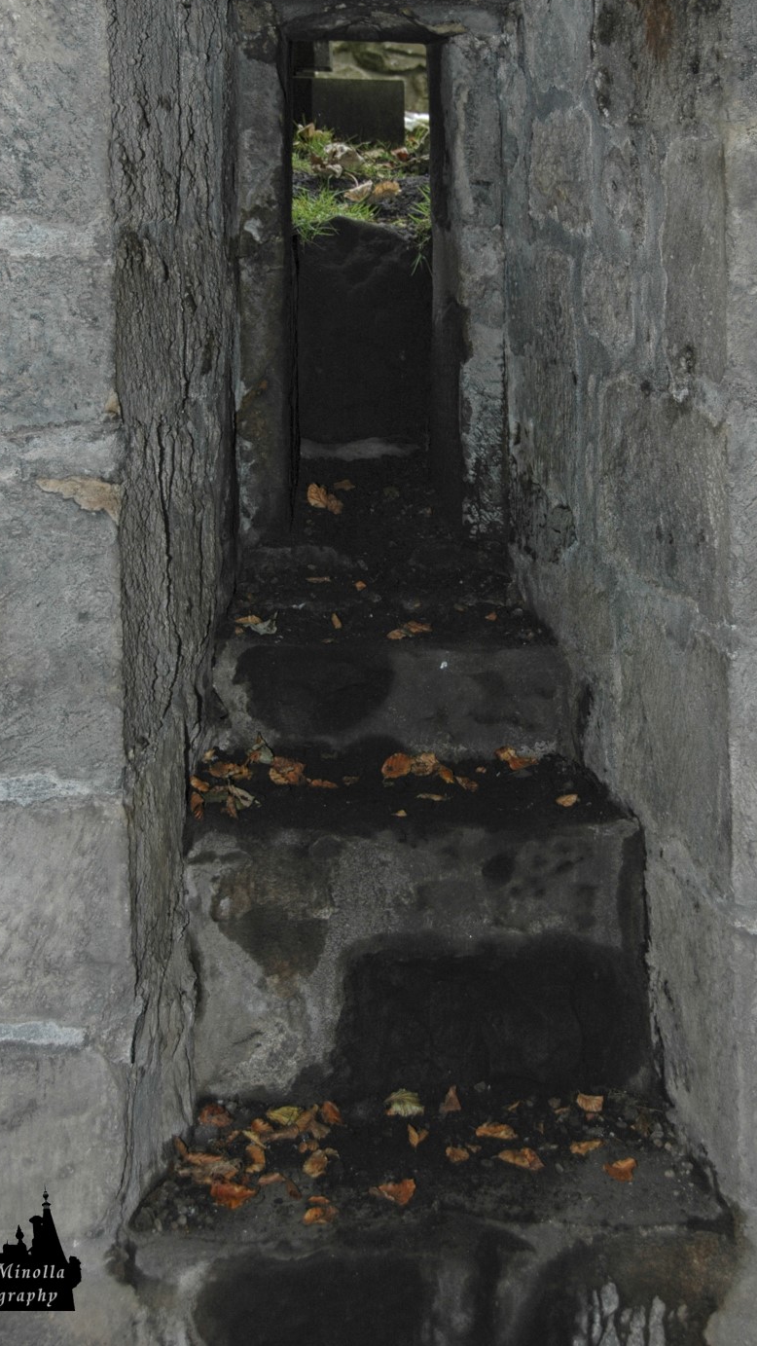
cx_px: 403
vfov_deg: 35.4
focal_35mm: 59
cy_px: 558
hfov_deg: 20.4
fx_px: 2105
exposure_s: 1/60
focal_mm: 32
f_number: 4.2
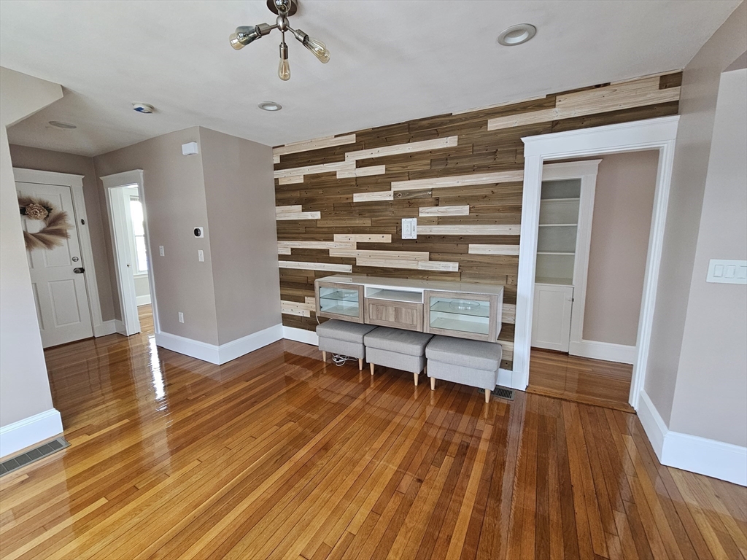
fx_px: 281
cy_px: 280
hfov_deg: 106.2
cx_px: 374
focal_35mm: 13
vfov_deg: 89.9
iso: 200
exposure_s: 1/60
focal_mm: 2.2
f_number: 2.2
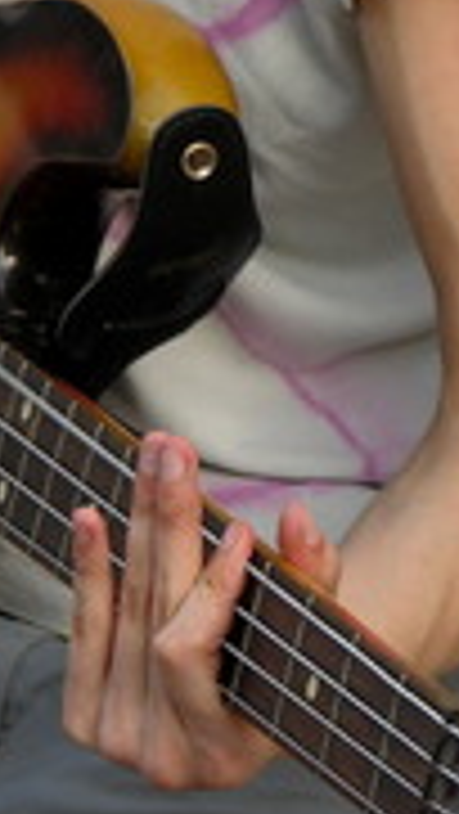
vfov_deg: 4.7
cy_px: -85
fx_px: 9896
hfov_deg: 2.7
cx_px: 104
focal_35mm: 458
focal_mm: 32.4
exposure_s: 1/48
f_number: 4.3
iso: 50
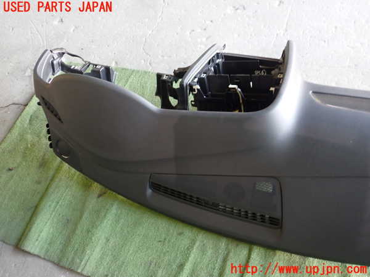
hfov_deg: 60.0
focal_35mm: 30
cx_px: 185
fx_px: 321
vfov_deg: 46.8
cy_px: 138
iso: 400
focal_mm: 5.4
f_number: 2.3
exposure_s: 1/30
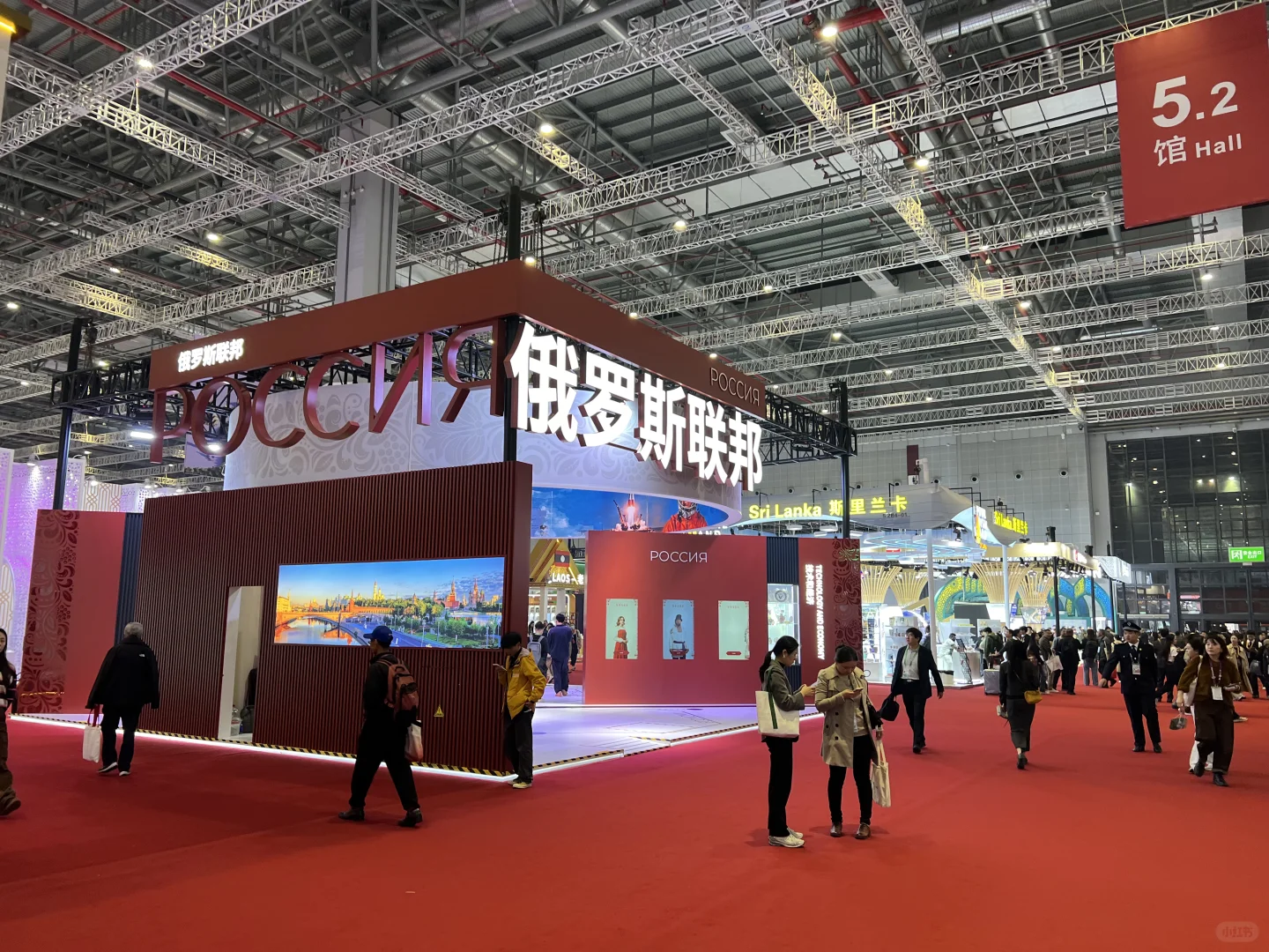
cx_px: 634
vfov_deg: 53.1
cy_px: 476
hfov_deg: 67.3
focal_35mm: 26
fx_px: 953
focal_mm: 5.7
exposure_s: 1/100
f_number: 1.5
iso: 100
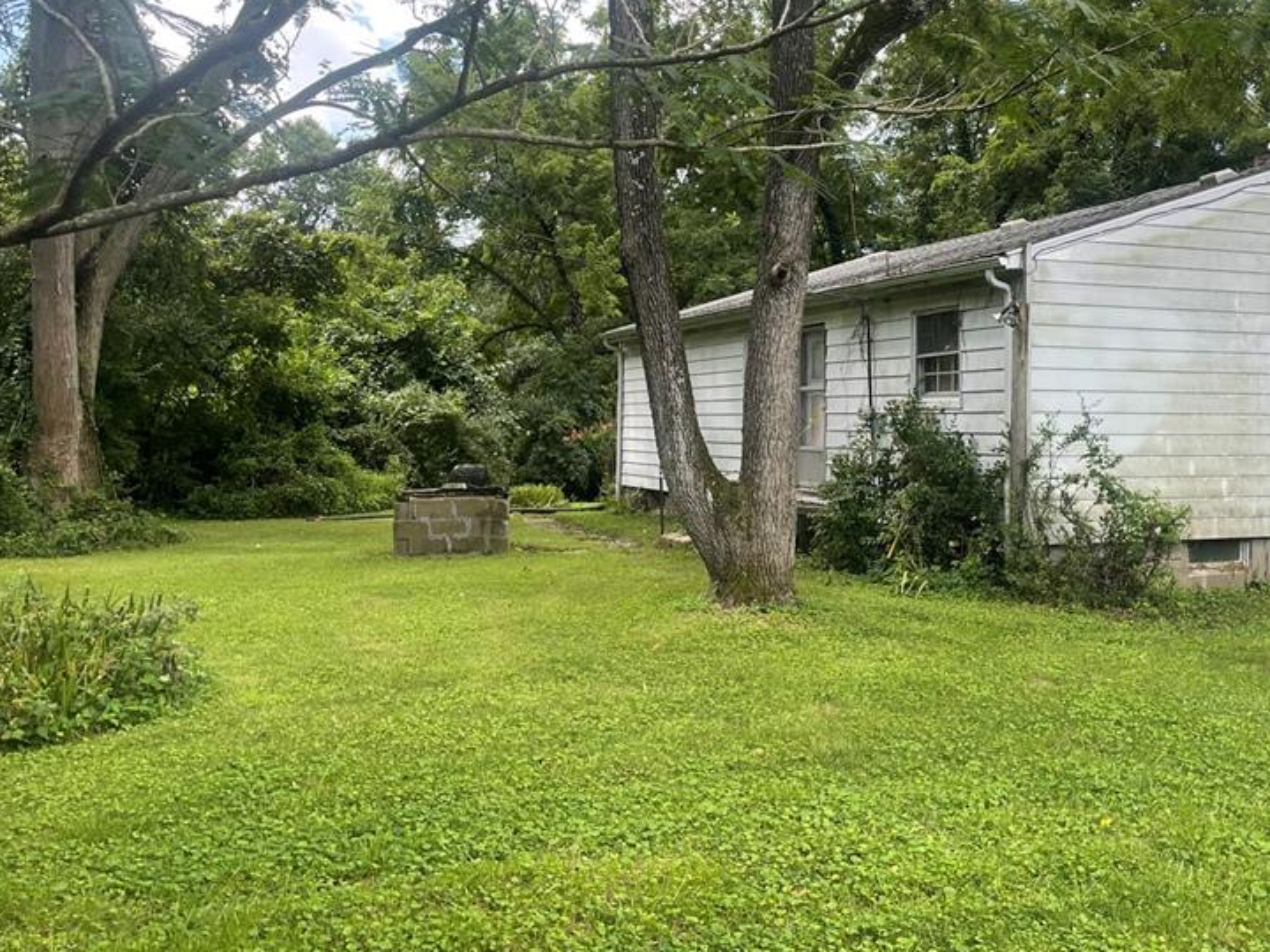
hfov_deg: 49.3
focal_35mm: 37
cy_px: 374
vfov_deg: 38.5
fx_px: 1357
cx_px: 840
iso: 32
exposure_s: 1/496
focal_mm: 4.2
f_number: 1.6
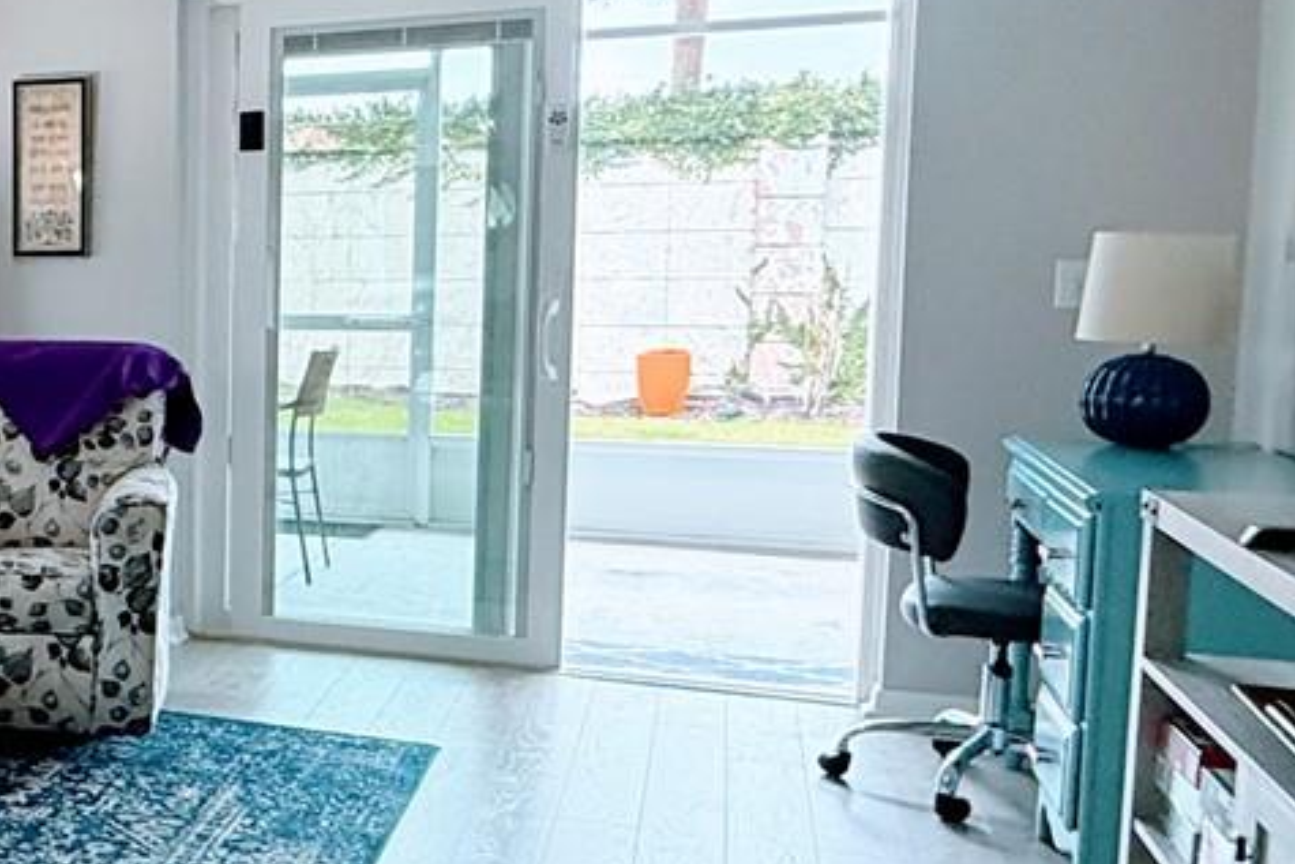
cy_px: 420
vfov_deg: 27.5
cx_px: -270
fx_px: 1763
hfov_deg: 32.9
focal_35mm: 49
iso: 320
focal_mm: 2.22
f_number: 2.2
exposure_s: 1/60
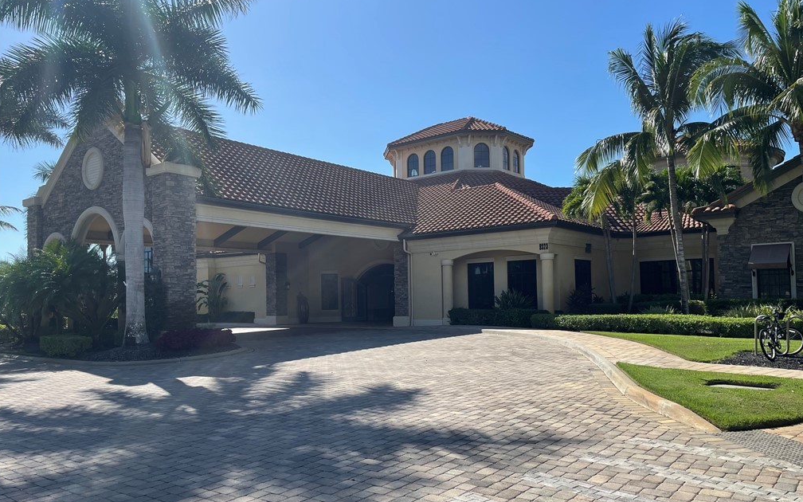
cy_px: 283
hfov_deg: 66.5
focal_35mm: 28
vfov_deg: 44.4
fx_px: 613
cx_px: 399
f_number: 1.6
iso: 32
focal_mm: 4.2
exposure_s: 1/4000
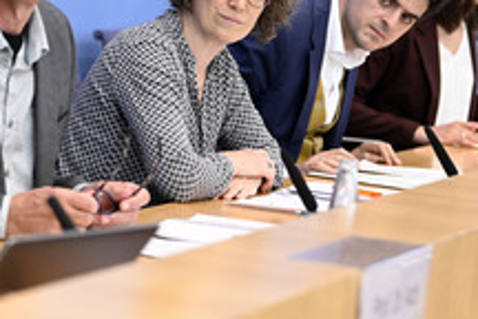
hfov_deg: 10.6
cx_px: 37
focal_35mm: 192
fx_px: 2549
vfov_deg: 7.1
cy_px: 29
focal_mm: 92
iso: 3200
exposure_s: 1/800
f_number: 4.5
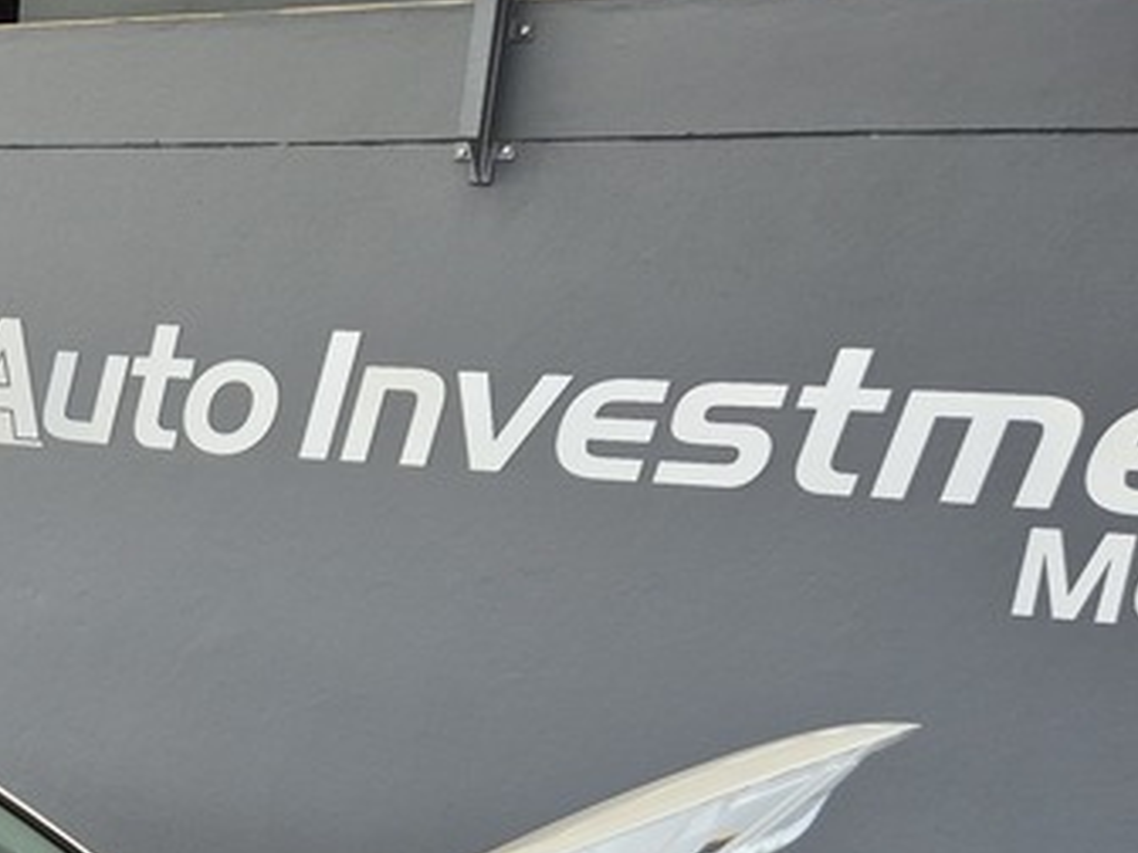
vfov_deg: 18.7
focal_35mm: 70
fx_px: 2301
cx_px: -149
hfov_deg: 25.5
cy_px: 1249
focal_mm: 5.4
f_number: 1.8
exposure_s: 1/180
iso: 80
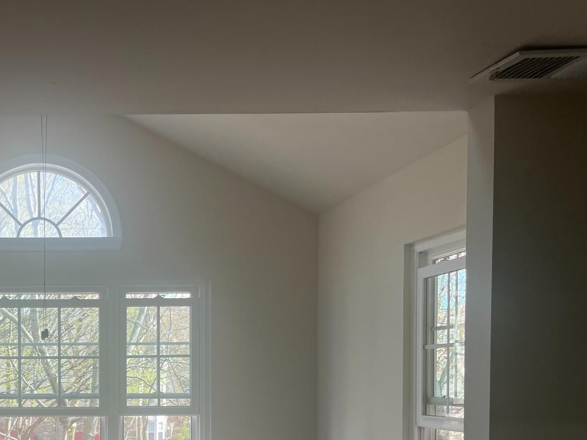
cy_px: 393
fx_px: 831
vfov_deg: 28.6
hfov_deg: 36.1
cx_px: 40
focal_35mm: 49
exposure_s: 1/138
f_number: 1.6
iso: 40
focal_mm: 5.1
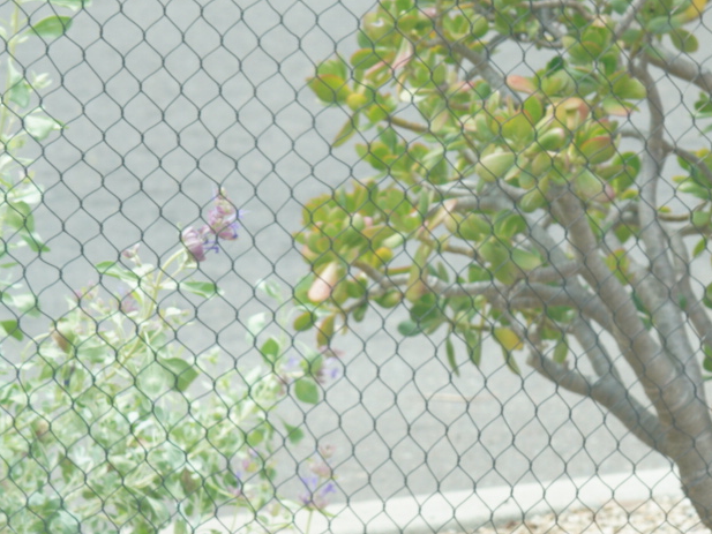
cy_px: 352
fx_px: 6995
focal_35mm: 340
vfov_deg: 4.4
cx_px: 892
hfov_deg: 5.8
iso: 100
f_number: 5.6
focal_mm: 90
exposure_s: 1/60
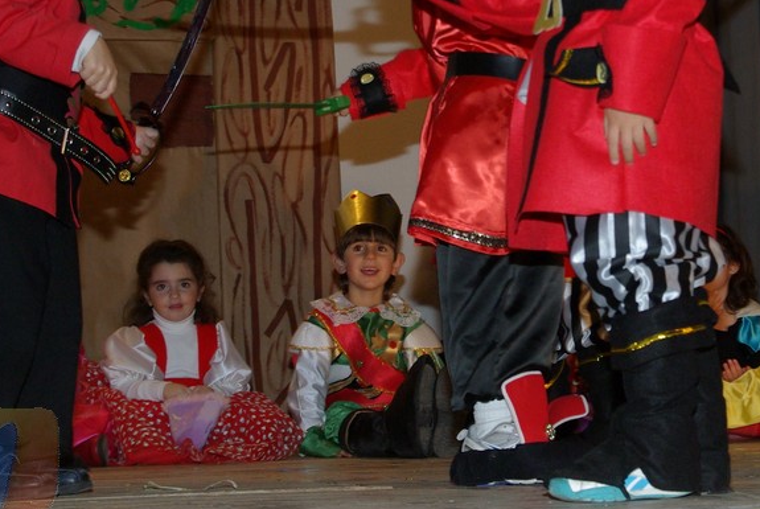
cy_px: 133
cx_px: 541
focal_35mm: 110
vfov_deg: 12.4
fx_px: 2328
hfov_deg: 18.5
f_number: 5.6
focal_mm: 33
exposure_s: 1/45
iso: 400
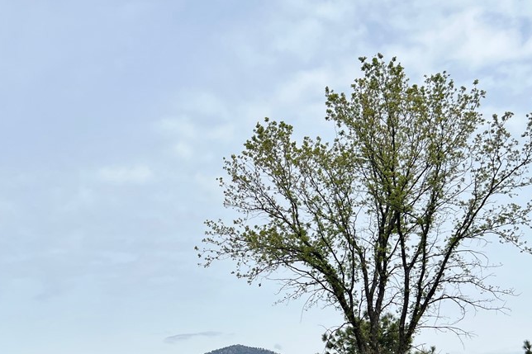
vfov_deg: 30.3
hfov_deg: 45.1
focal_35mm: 43
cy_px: 289
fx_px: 635
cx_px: 207
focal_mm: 5.7
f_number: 1.5
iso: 50
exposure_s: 1/9434
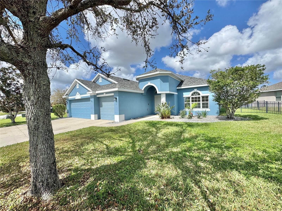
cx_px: 141
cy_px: 106
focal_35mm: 14
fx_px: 114
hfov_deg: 102.1
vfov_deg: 85.7
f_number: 2.2
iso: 50
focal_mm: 2.22
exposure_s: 1/2584
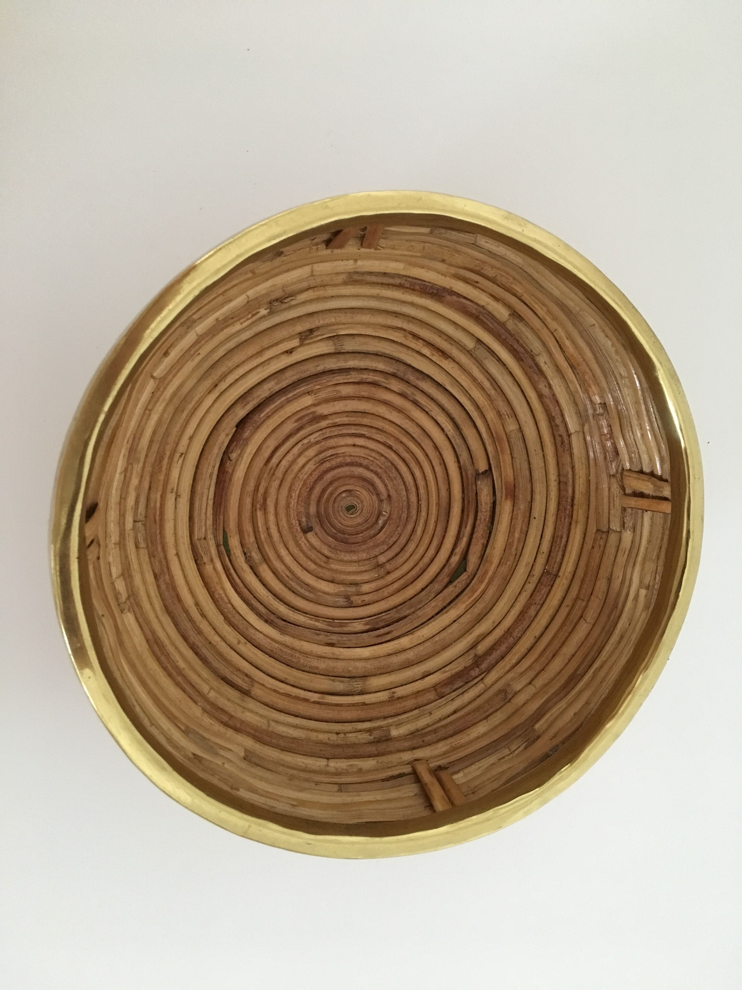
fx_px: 829
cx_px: 371
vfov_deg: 61.7
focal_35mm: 29
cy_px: 495
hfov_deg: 48.2
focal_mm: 4.15
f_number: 2.2
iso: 250
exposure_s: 1/15
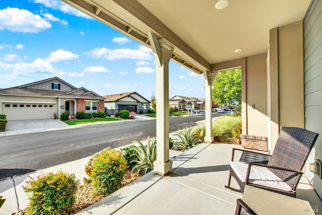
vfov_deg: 81.3
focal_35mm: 14
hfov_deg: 104.2
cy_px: 108
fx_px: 125
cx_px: 161
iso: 100
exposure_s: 1/80
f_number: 14
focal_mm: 14
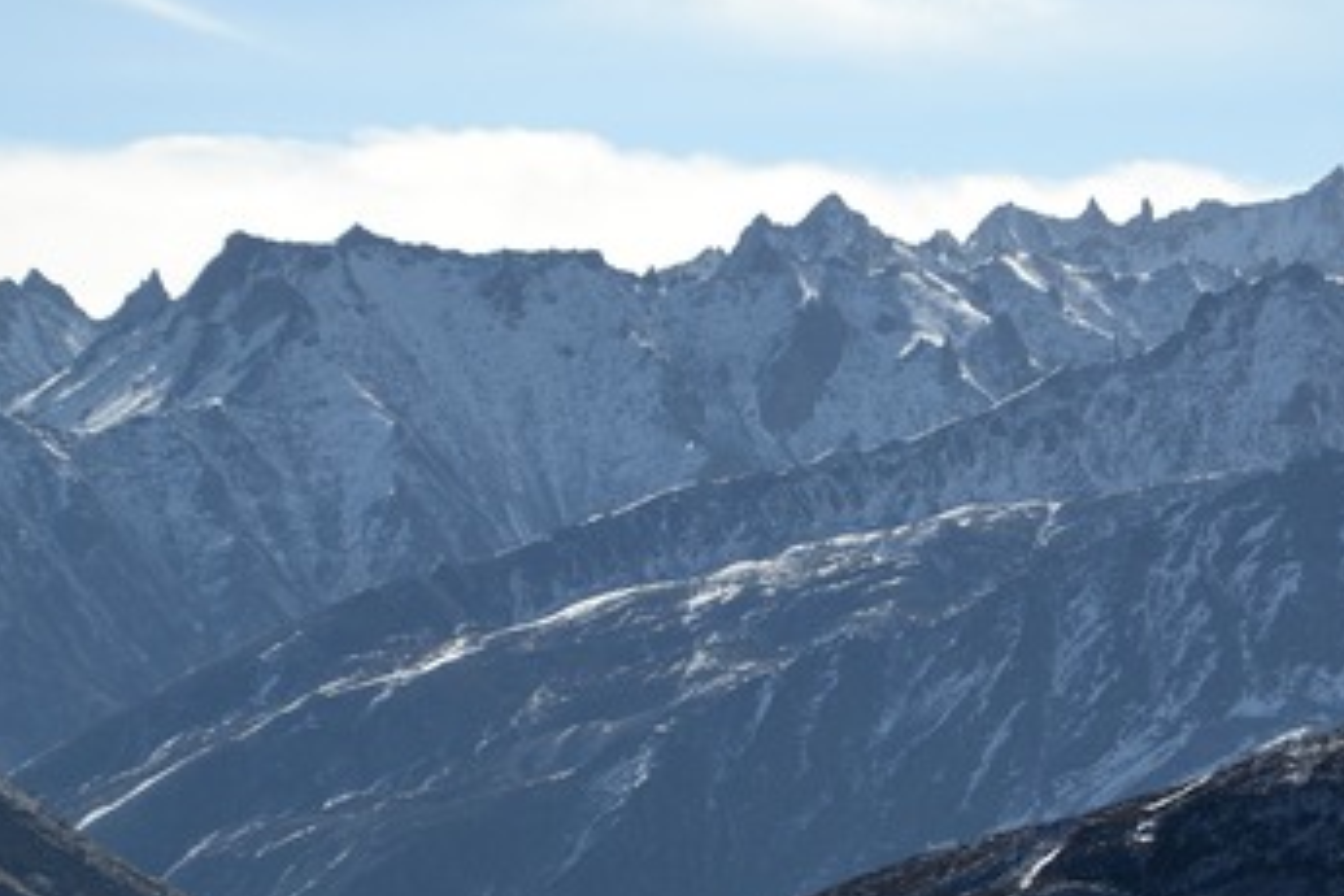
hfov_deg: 7.5
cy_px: 586
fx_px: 10229
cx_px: 830
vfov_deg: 5.0
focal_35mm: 274
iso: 100
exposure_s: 1/640
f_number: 6.3
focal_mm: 90
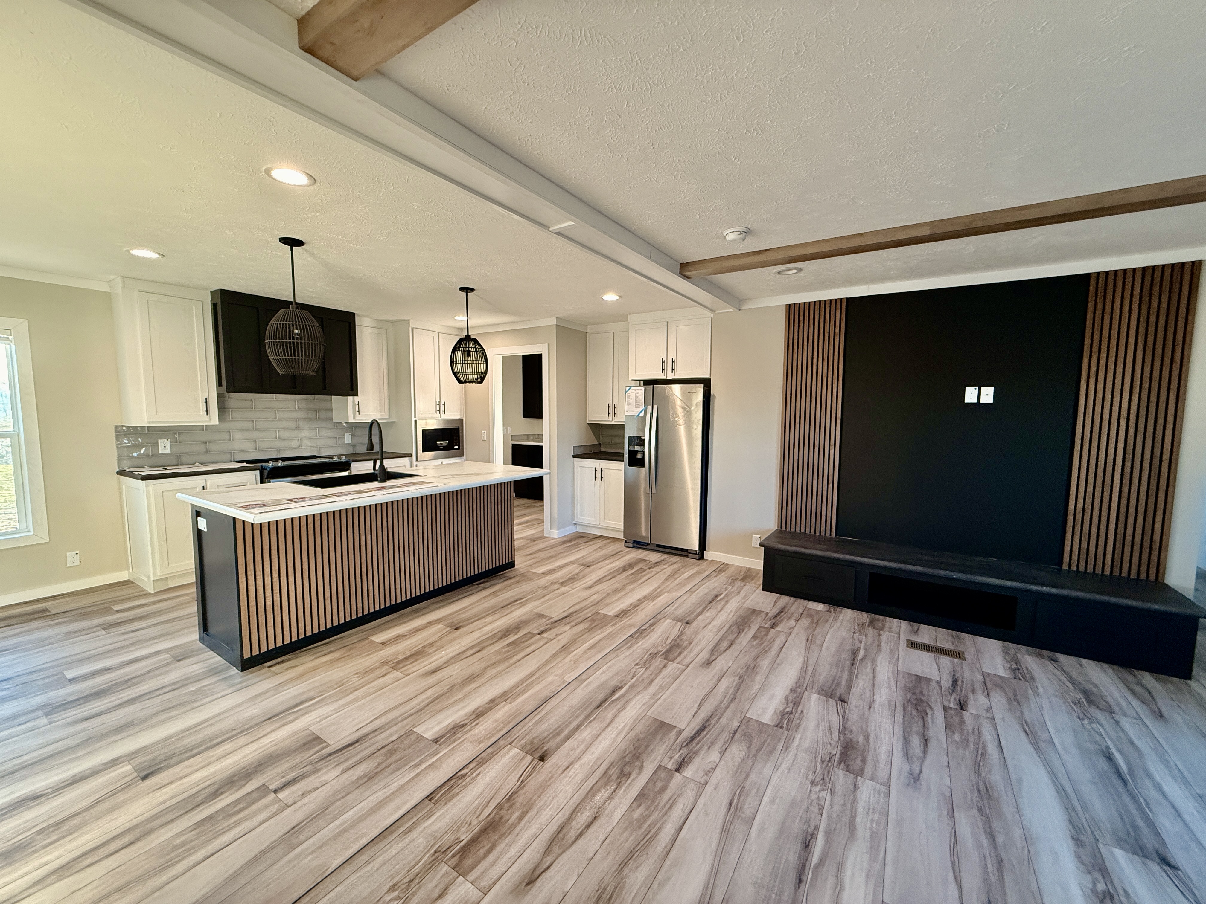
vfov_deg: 85.7
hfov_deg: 102.1
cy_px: 452
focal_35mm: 14
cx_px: 603
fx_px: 488
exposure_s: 1/120
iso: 250
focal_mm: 2.22
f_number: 2.2
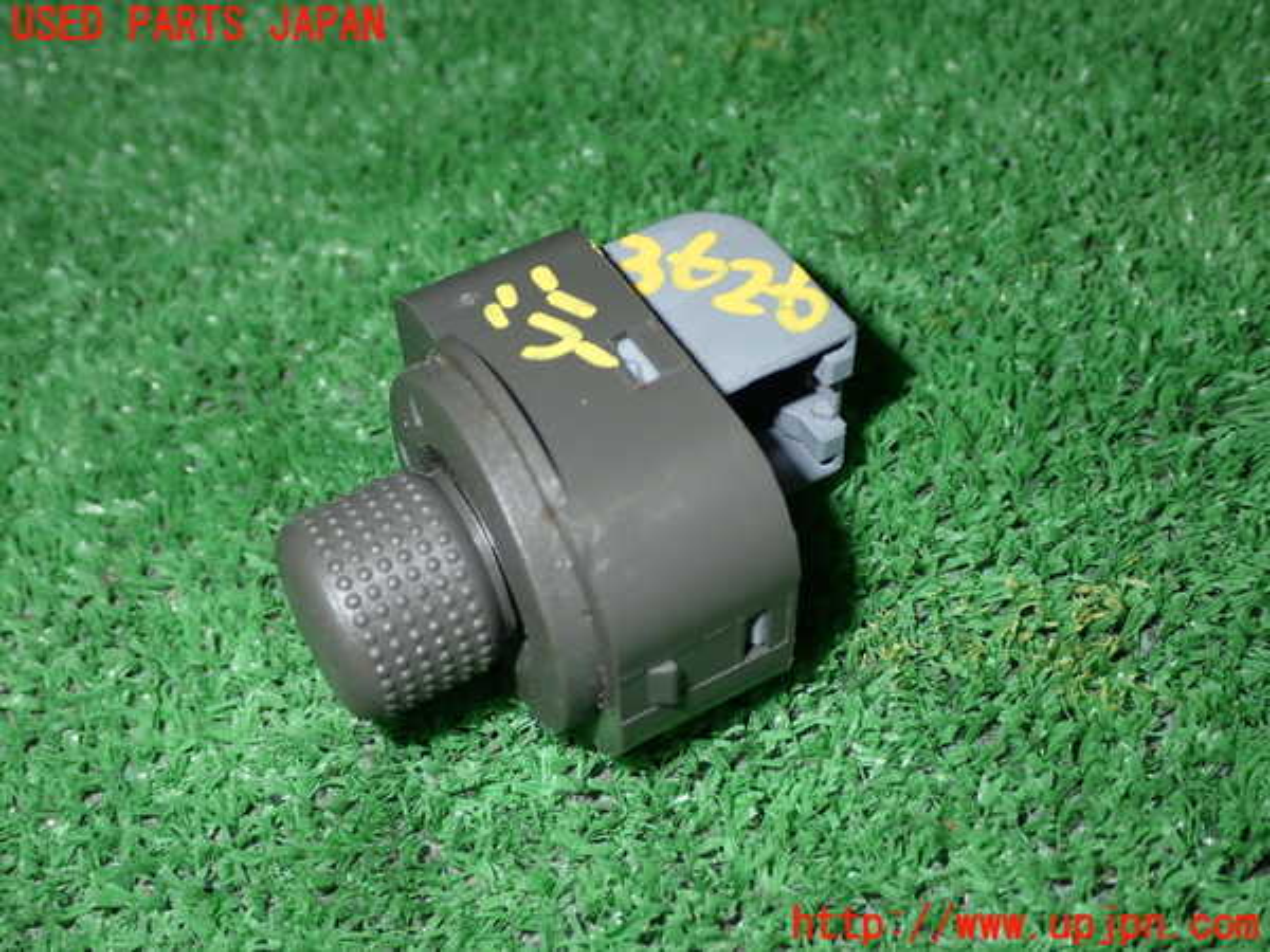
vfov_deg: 32.9
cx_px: 635
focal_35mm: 44
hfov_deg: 42.9
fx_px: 1614
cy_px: 476
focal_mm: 7.84
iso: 200
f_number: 9
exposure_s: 1/40
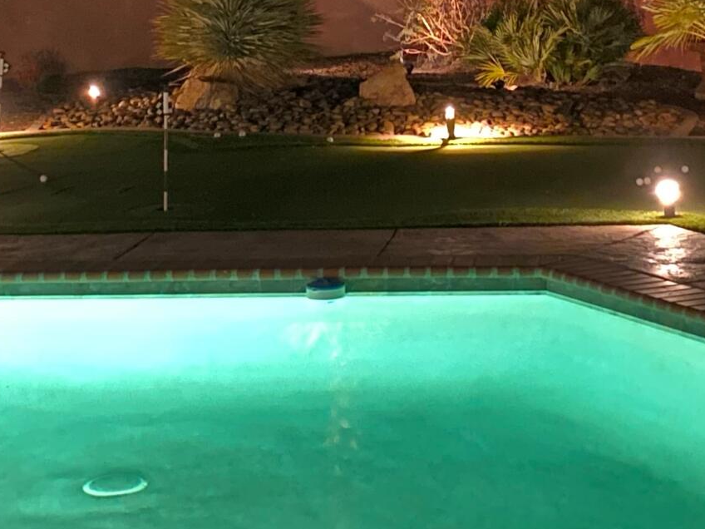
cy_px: -273
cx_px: 466
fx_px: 1874
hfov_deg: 21.2
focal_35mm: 92
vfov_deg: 14.9
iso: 800
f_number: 1.8
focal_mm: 4.25
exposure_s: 1/2
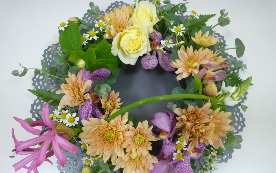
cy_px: 102
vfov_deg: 45.8
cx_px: 139
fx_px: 203
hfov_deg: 68.4
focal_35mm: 27
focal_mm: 4.4
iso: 160
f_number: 2.8
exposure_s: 1/30
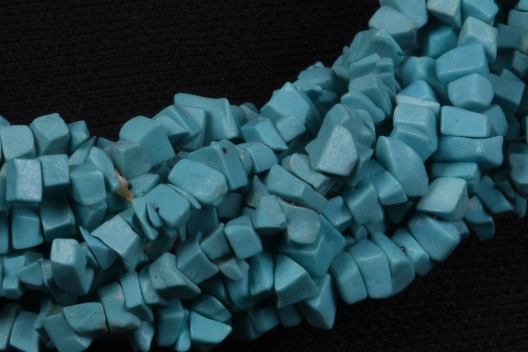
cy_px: 127
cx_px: 63
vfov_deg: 2.6
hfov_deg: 3.9
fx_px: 7787
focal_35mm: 531
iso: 250
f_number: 36
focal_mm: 140
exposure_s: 1/125
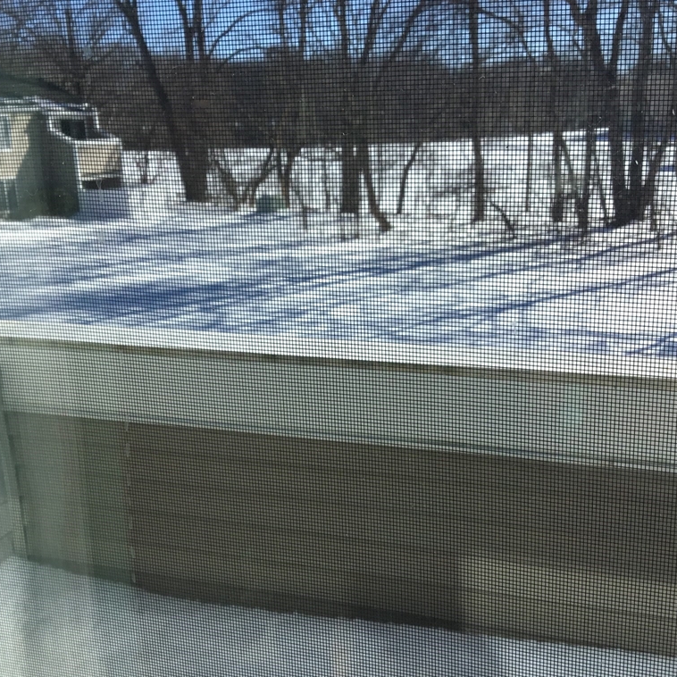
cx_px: 337
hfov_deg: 44.9
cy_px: 338
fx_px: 819
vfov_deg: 44.9
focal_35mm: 37
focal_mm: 3.3
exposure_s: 1/1253
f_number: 2.4
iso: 25
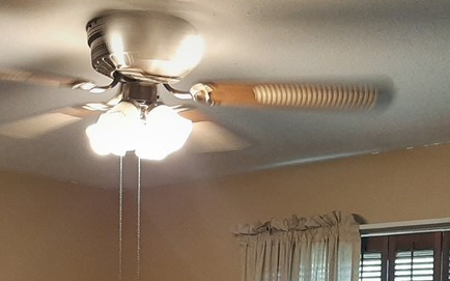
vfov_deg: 18.3
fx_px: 797
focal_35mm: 65
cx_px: 166
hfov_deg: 31.4
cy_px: 390
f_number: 1.7
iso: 250
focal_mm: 3.93
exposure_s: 1/60
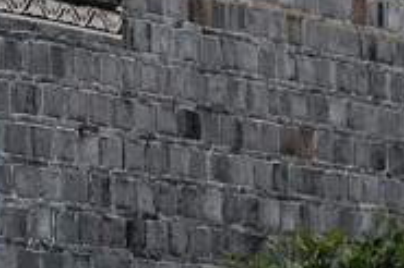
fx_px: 5449
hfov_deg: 4.2
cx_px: -537
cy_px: 9
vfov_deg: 2.8
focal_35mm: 486
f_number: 2.8
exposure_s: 1/2000
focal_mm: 50
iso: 500
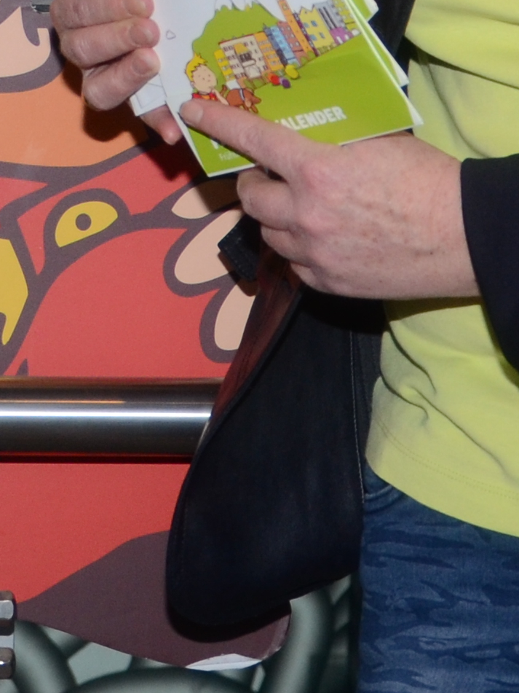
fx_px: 3729
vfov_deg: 10.4
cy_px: -219
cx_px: -28
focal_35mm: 186
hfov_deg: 7.9
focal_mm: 25
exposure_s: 1/200
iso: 400
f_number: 4
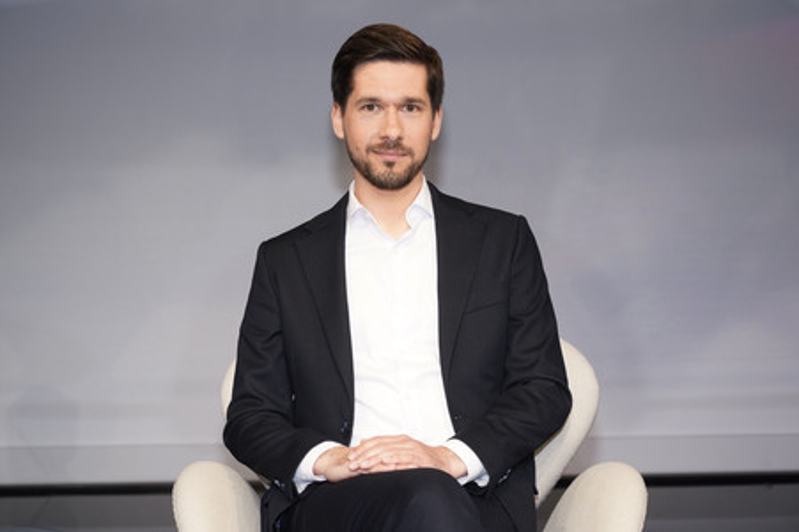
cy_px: 266
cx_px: 400
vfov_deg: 20.3
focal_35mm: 67
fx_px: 1486
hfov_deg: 30.1
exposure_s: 1/160
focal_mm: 67
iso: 2000
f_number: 5
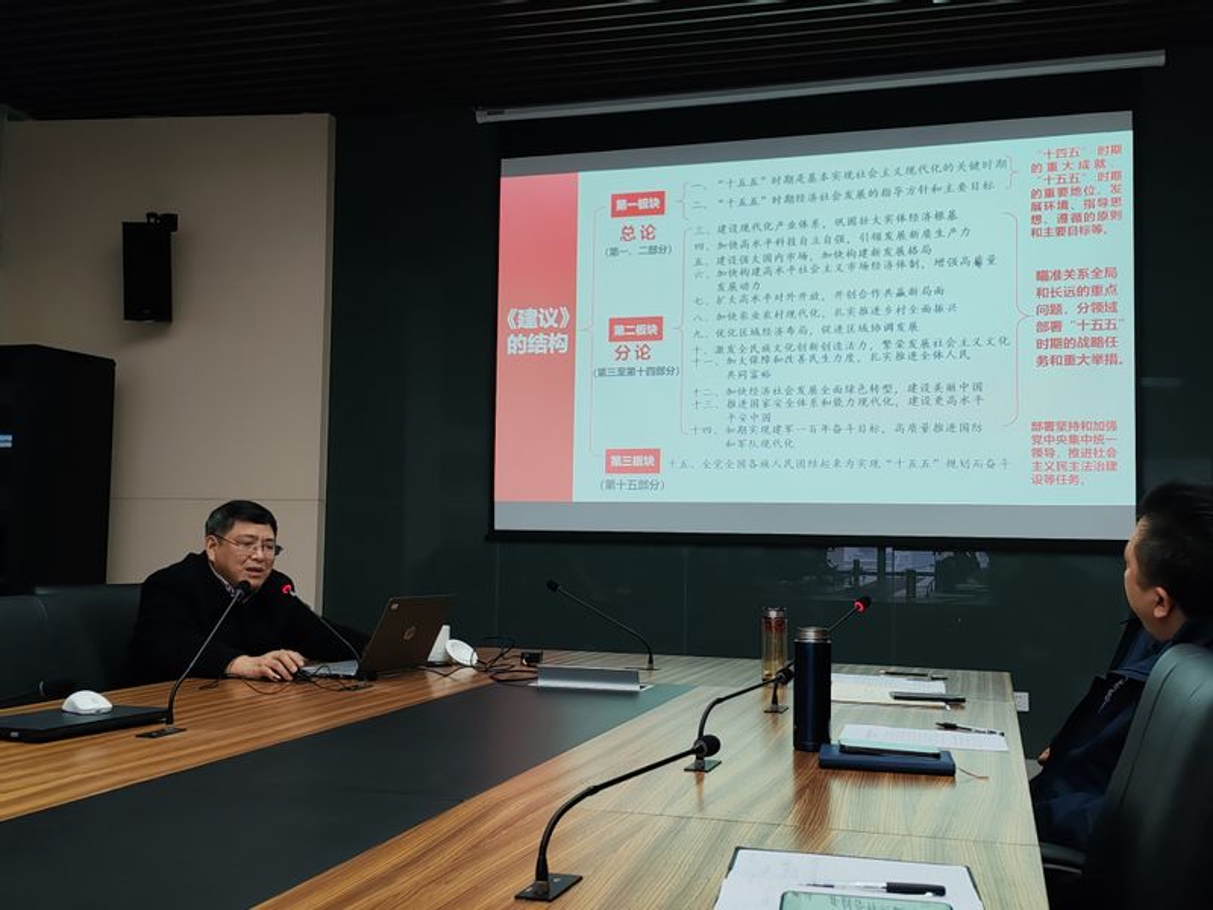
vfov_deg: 36.8
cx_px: 606
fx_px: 1367
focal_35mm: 39
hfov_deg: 47.9
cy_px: 455
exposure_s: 1/100
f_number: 1.9
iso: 320
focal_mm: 6.12
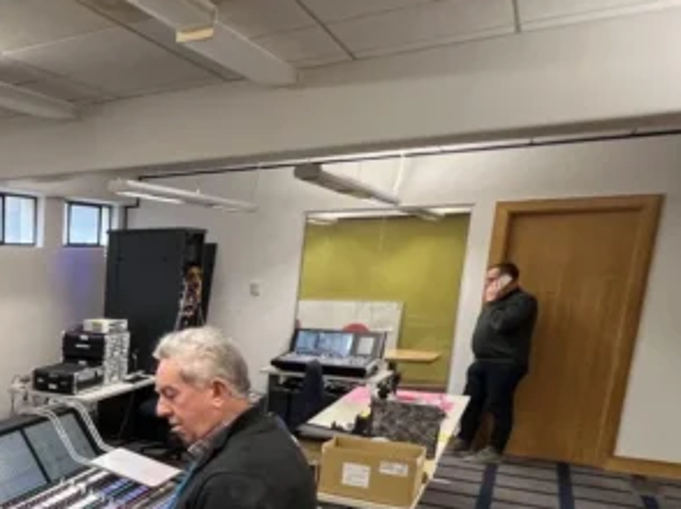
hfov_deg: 39.5
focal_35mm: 34
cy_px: 393
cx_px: -130
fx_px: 668
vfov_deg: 40.3
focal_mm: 1.57
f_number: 1.8
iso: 125
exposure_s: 1/50
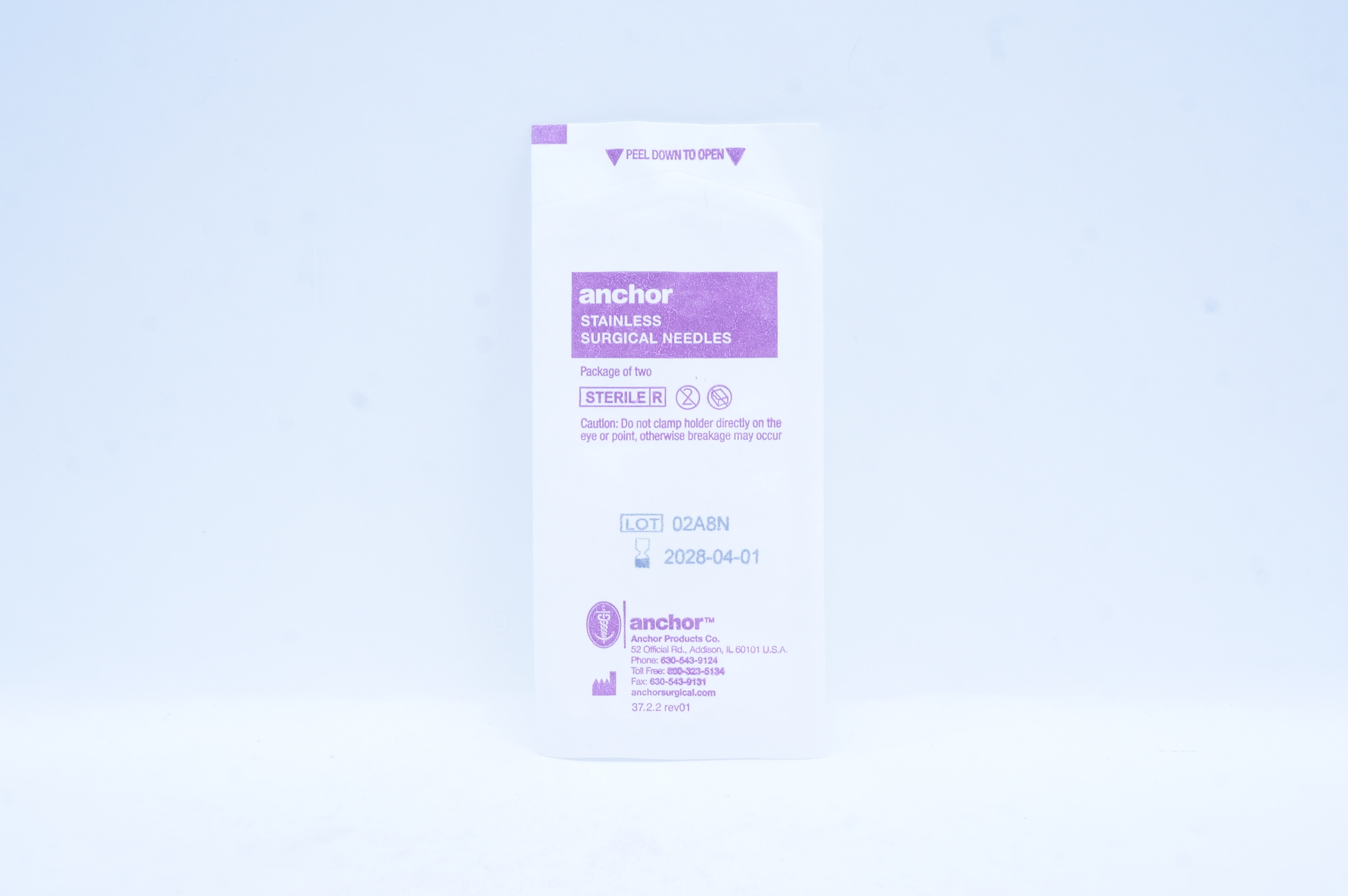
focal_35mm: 50
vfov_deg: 27.2
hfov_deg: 40.0
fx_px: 1851
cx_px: 674
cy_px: 448
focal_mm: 33
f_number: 13
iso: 400
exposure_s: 1/13
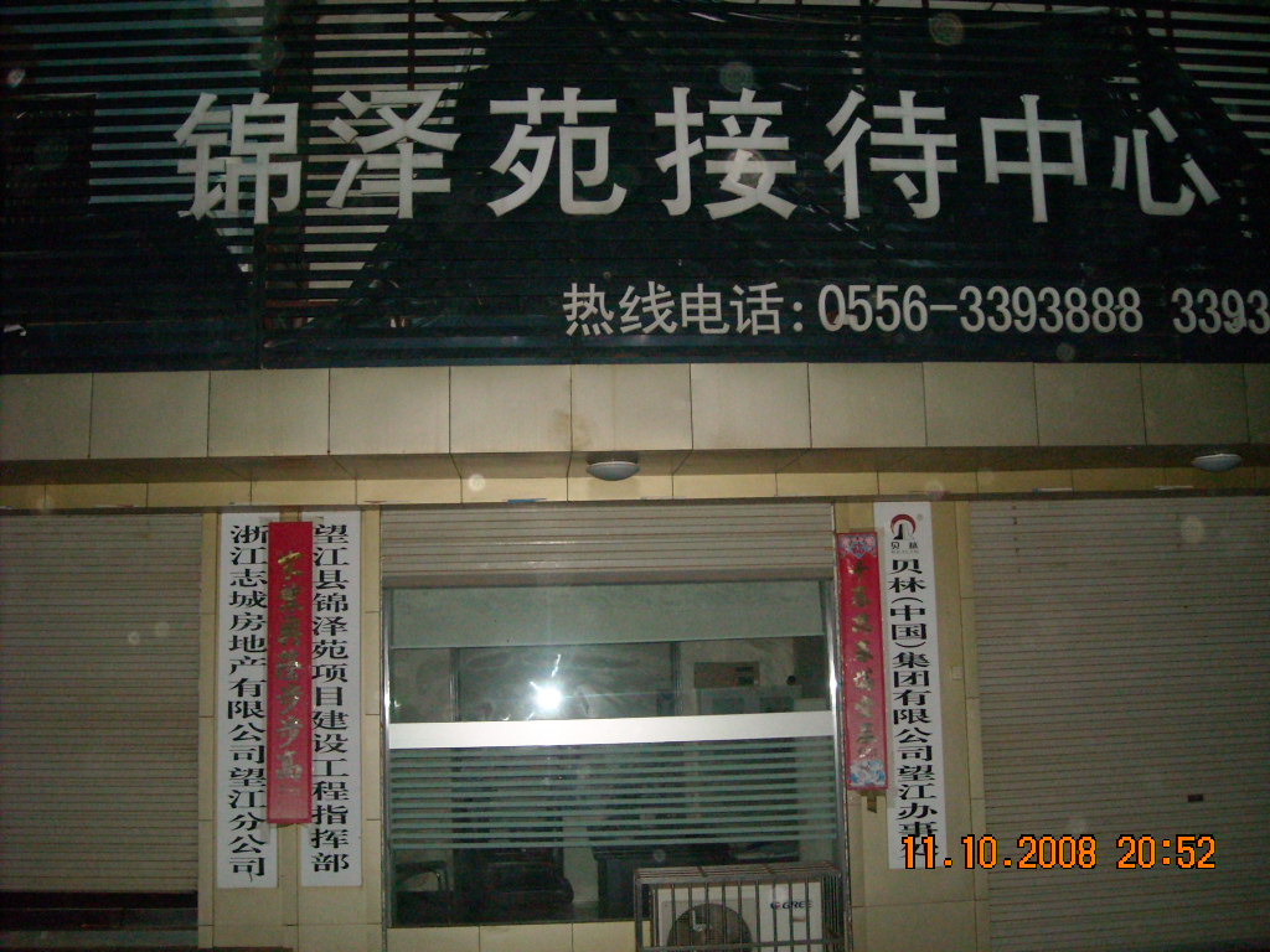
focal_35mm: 35
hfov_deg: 52.6
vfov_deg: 40.7
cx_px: 635
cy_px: 476
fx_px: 1284
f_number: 2.8
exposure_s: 1/60
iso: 702
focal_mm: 5.7
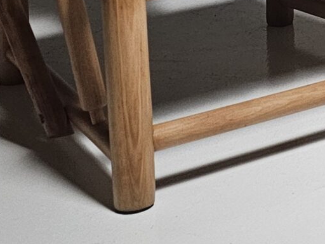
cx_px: 540
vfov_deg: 12.1
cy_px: -161
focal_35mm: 115
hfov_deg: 15.3
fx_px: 1080
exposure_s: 1/100
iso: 400
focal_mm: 6.3
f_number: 1.7
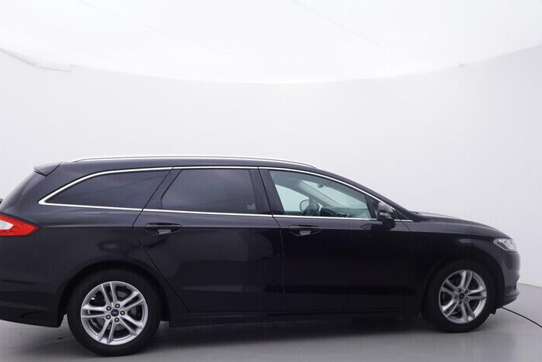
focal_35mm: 33
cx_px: 261
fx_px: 493
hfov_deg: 57.6
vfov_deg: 39.7
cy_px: 251
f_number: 5
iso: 200
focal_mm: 15
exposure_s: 1/80
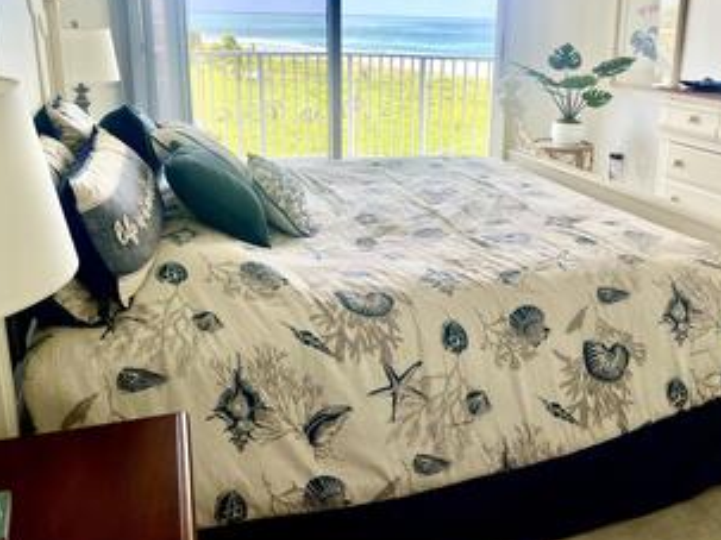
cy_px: 209
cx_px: 424
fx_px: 687
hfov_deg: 55.1
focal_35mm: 33
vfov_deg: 42.7
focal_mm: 5.1
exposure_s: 1/157
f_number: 1.6
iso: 32
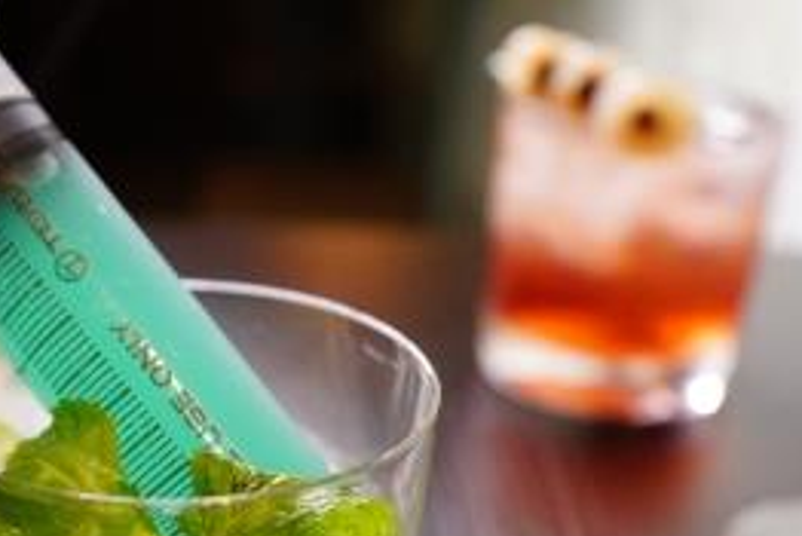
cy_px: 455
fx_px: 1181
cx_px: 178
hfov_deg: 36.4
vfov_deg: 25.0
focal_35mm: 53
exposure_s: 1/80
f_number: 3.5
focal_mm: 31
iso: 10000
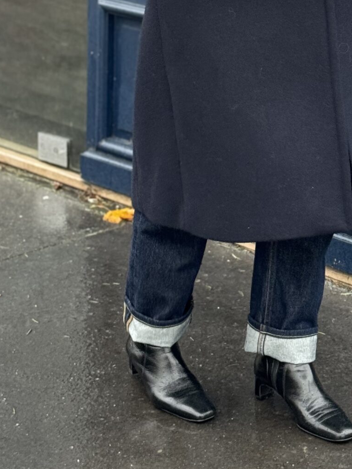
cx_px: 249
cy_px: -77
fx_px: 1641
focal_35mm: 121
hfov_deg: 12.2
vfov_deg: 15.7
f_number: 1.78
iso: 250
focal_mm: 6.86
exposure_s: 1/60
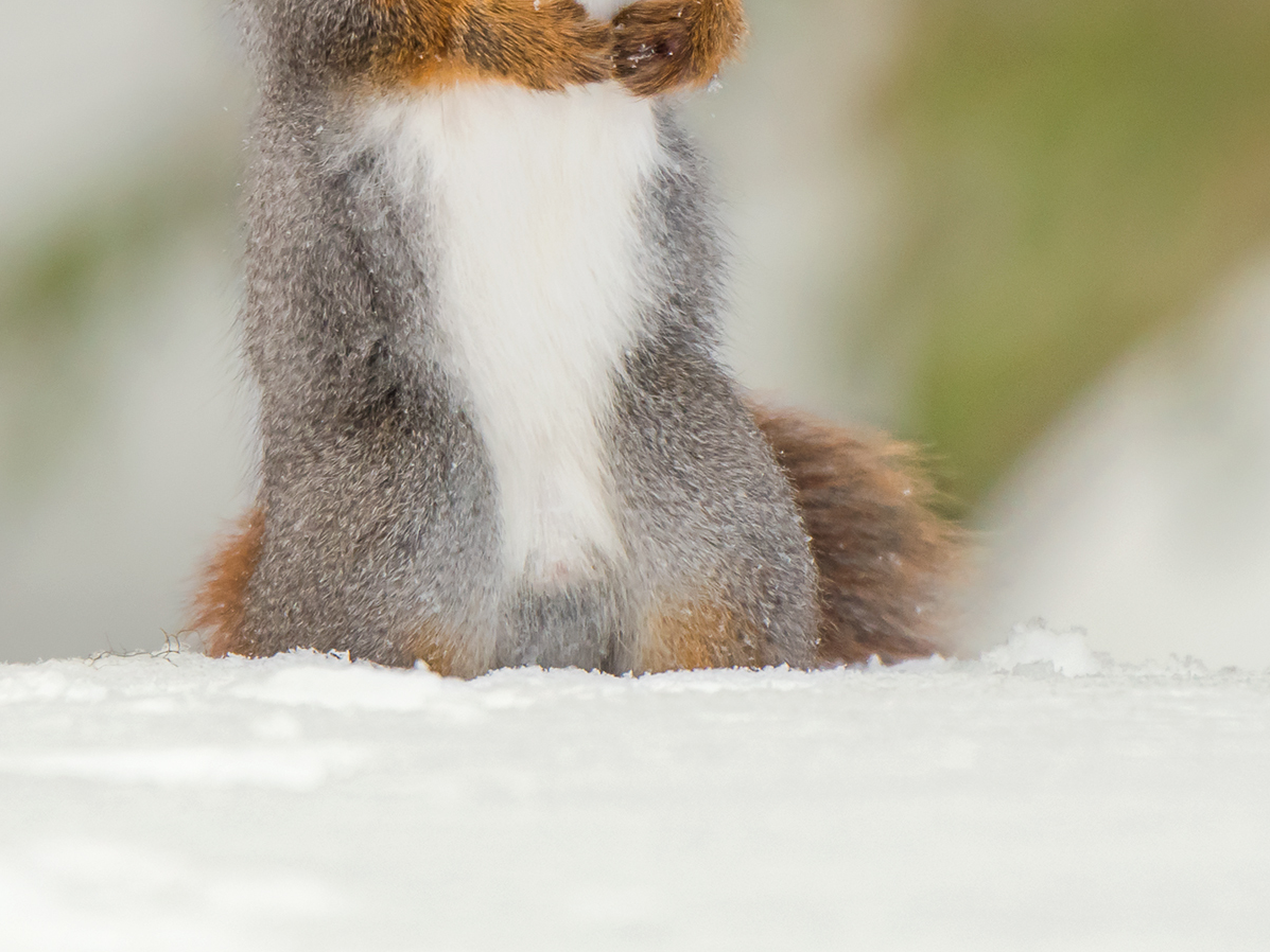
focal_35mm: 1301
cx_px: 636
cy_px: 27
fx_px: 47736
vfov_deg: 1.1
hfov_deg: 1.5
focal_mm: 600
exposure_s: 1/500
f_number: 6.3
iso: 640
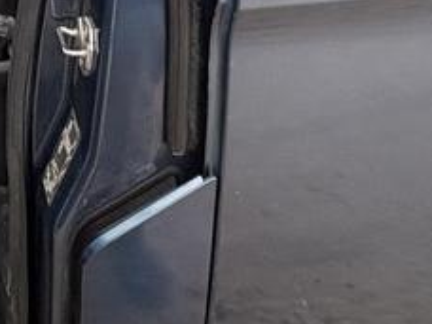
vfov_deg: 21.4
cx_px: -70
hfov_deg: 30.4
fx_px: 686
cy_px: -188
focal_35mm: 55
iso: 125
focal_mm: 2.22
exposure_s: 1/136
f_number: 2.2
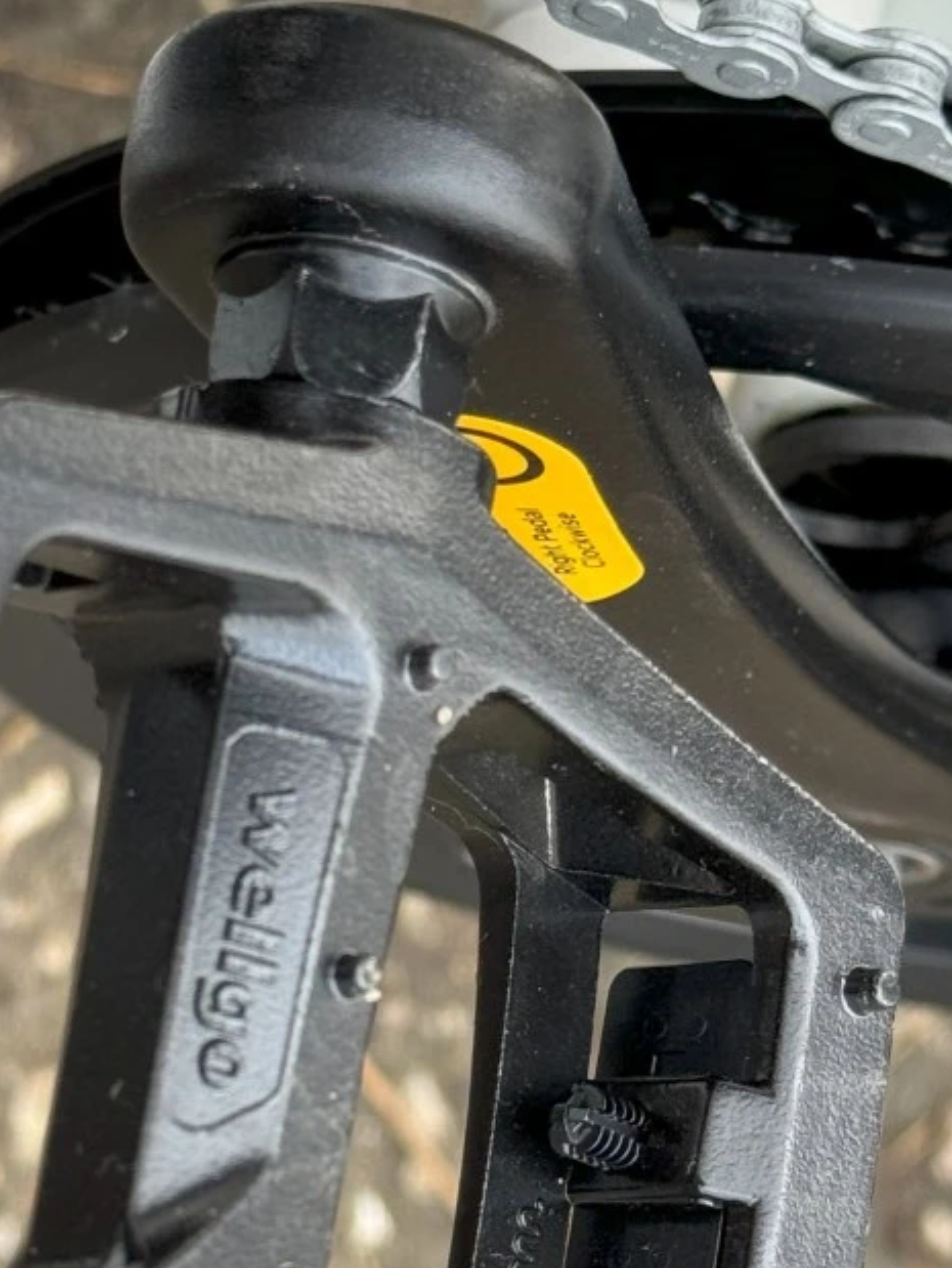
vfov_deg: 15.8
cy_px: 953
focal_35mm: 124
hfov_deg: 11.9
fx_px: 4542
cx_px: 194
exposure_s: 1/106
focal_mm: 6.86
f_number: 1.78
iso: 100
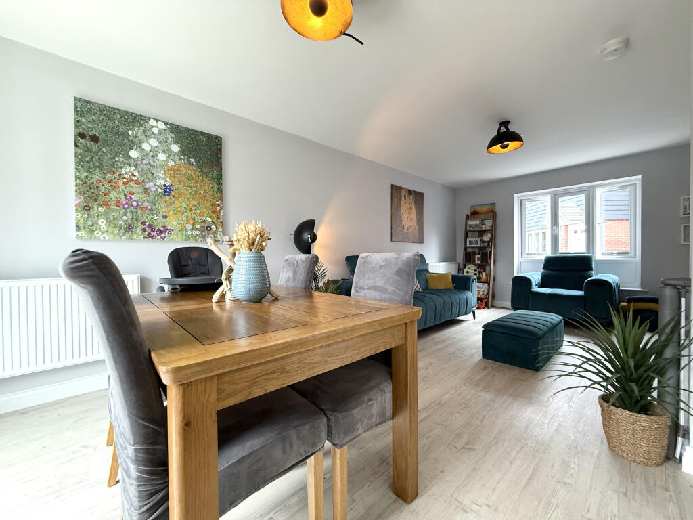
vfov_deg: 85.7
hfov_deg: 102.1
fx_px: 280
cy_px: 260
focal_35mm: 14
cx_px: 346
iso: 320
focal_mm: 2.22
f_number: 2.2
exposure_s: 1/99
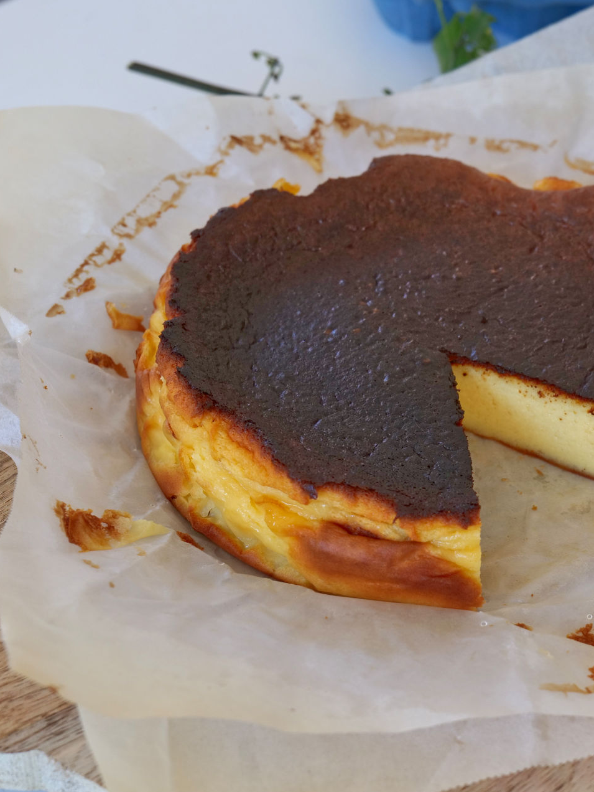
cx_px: 496
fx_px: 1990
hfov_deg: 16.8
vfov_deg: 22.5
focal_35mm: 87
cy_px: 398
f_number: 8
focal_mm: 60
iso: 800
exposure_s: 1/60
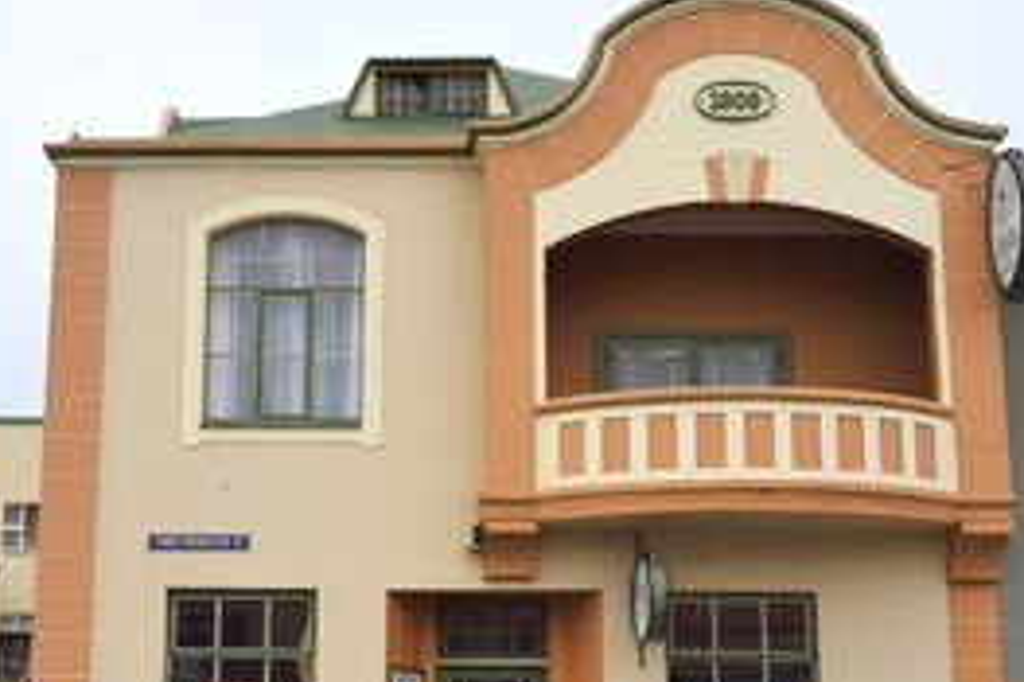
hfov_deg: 35.6
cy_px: 475
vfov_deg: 24.0
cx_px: 456
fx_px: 1592
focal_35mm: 56
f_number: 13
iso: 400
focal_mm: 35
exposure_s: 1/160
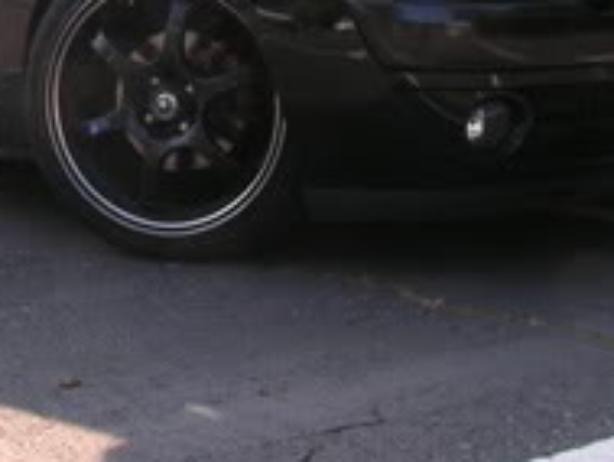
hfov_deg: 18.9
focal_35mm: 103
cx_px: 133
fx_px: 1828
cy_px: -39
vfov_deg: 14.1
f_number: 5
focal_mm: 5.8
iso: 50
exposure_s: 1/100
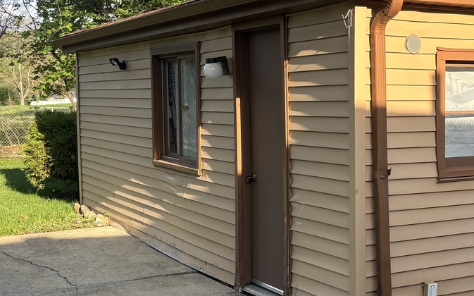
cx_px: 376
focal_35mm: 59
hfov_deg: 33.6
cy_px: 155
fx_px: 762
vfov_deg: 22.0
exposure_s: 1/894
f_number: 1.6
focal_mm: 5.96
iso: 50
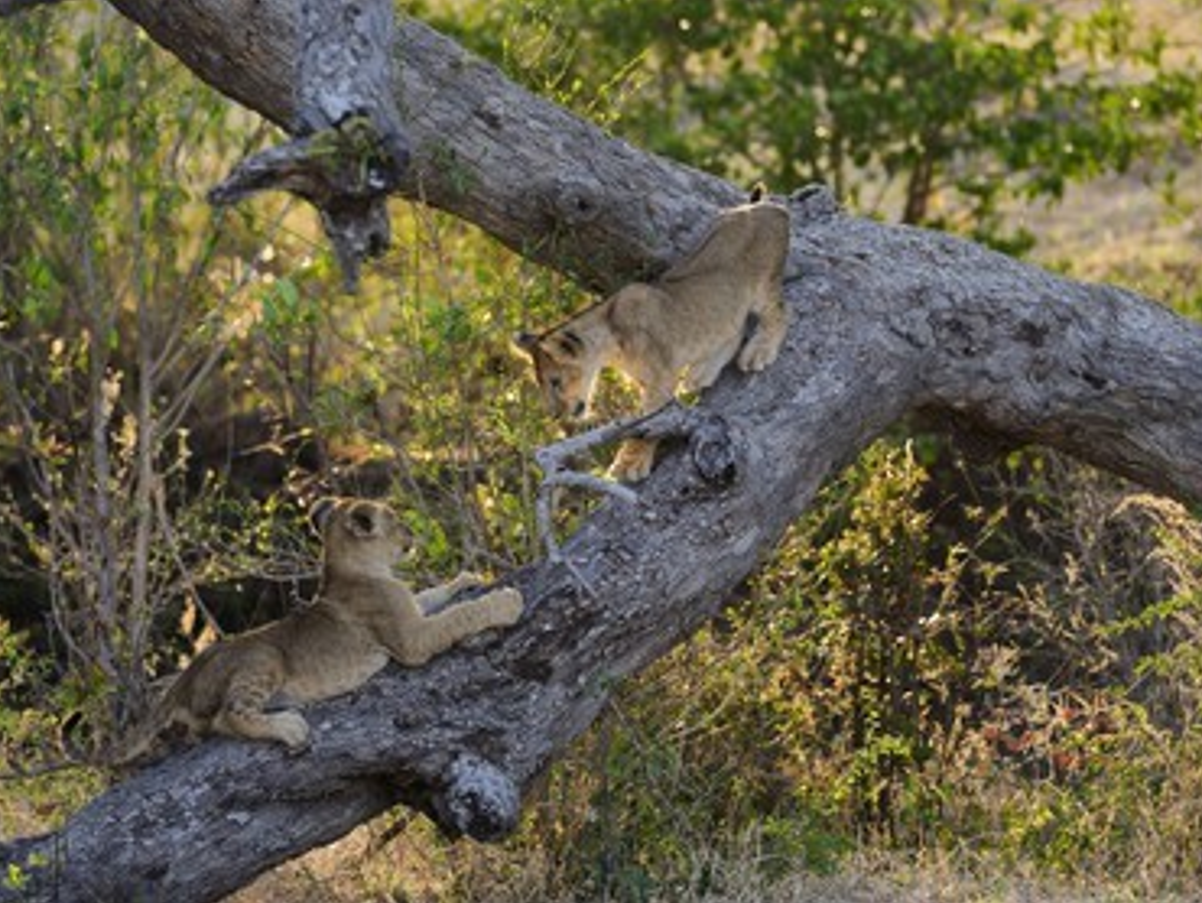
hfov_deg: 9.1
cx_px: 601
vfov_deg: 6.8
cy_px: 452
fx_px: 7575
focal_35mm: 218
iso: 640
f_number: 5.6
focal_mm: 200
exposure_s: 1/250
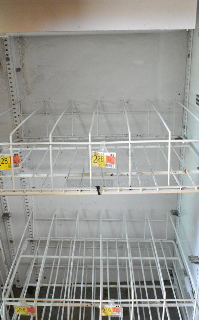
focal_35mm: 36
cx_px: 109
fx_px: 313
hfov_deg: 35.3
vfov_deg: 54.0
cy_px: 168
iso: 6400
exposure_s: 1/250
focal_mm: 22
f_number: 8
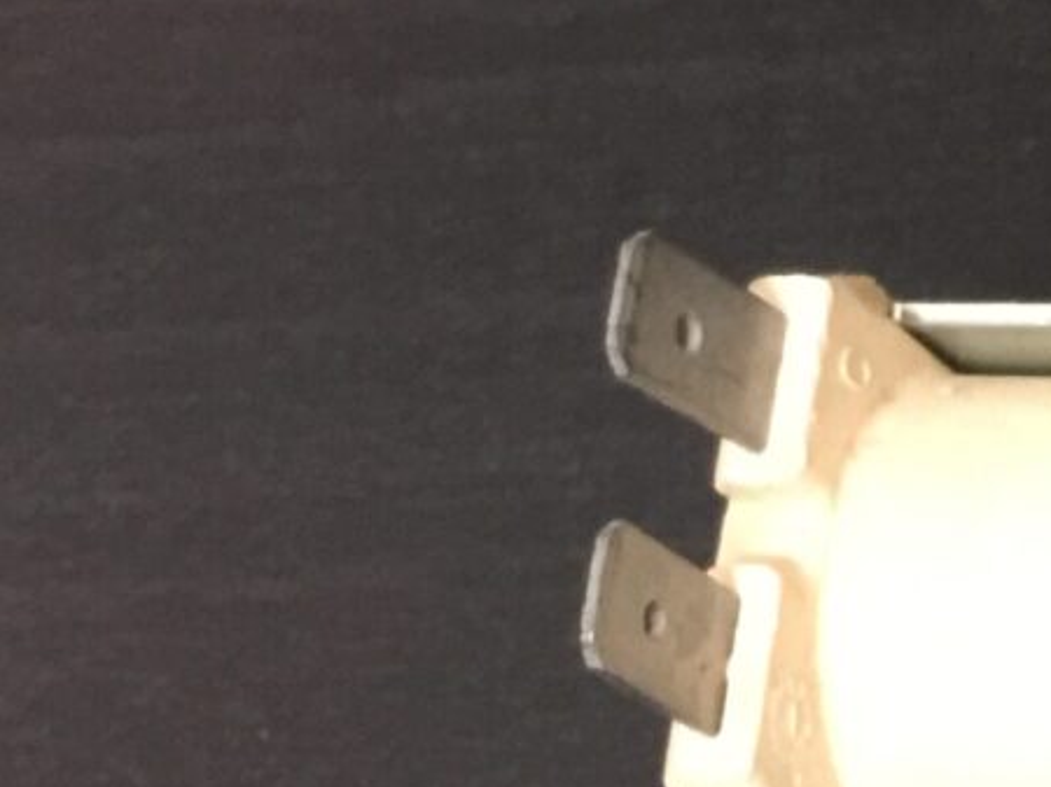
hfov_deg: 17.9
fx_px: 3004
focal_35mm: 99
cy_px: 911
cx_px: 1530
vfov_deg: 14.5
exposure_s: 1/8
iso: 200
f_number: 2.2
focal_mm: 4.15
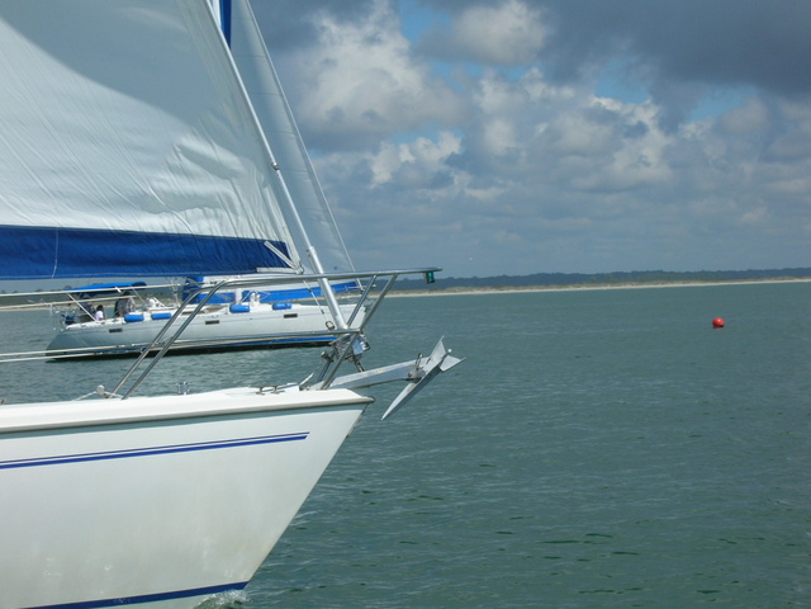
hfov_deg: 19.3
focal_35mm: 102
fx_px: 2390
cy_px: 304
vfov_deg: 14.5
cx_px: 406
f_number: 8.2
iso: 50
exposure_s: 1/241
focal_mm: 17.1
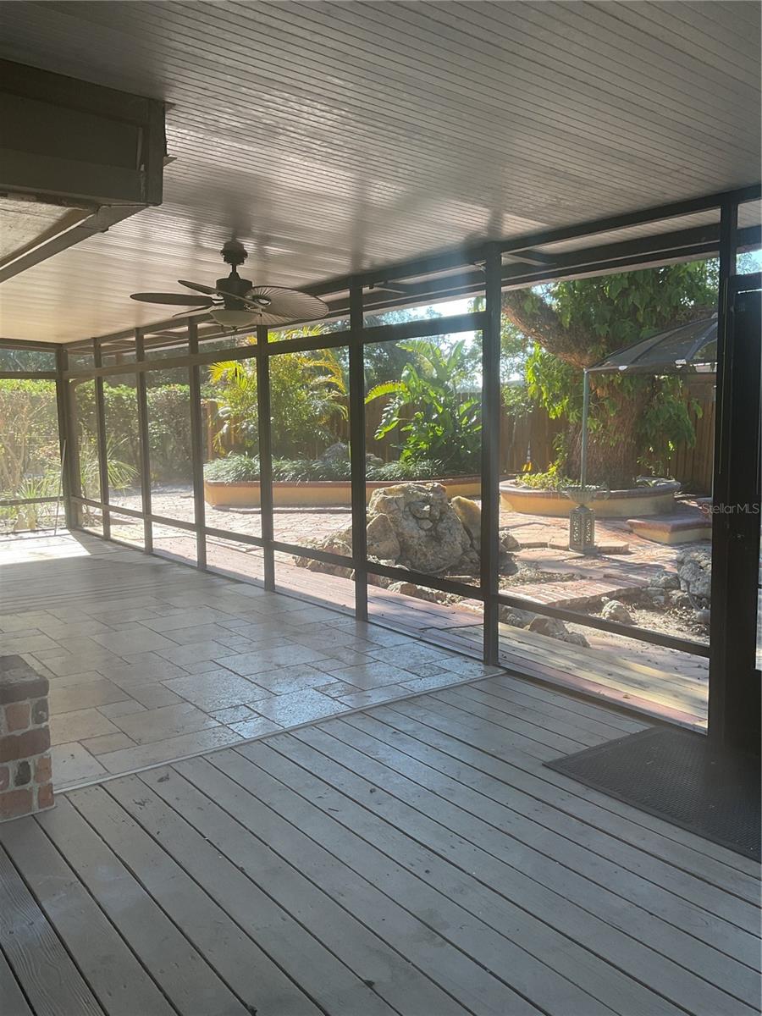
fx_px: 851
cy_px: 508
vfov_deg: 61.7
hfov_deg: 48.2
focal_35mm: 29
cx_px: 381
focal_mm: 3
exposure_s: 1/120
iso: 20
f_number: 1.8
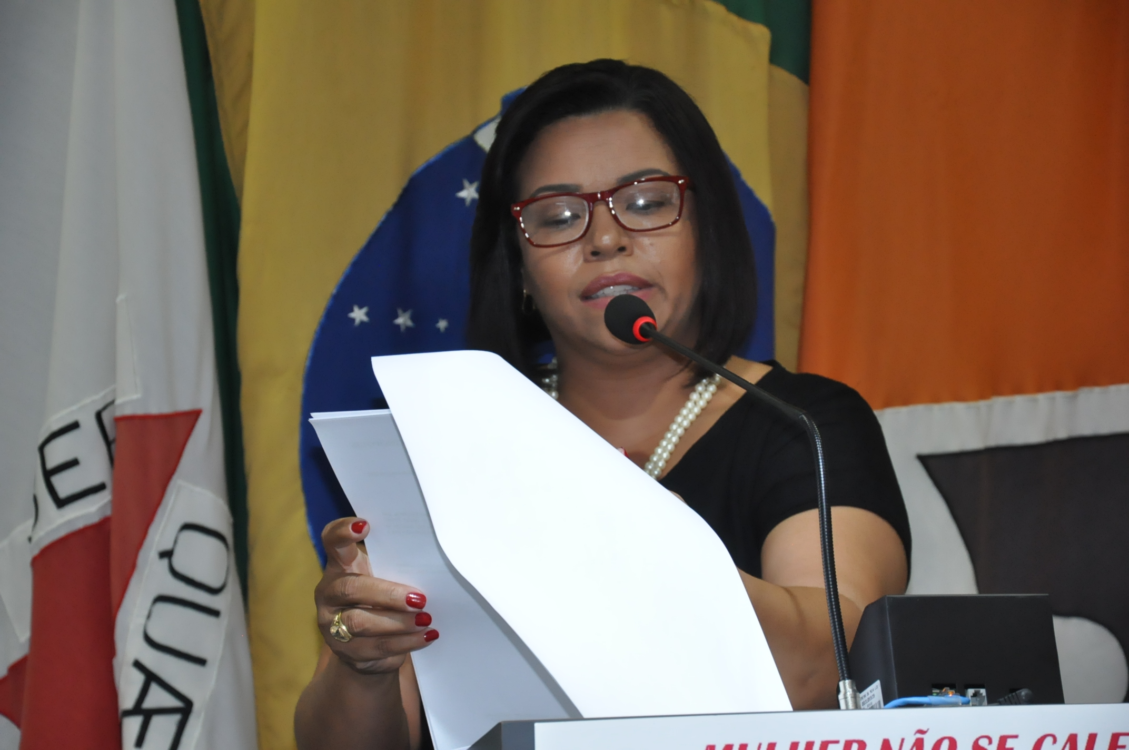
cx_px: 564
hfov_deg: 15.2
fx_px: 4229
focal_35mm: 135
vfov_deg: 10.1
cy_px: 375
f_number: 8
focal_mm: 90
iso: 2000
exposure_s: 1/200
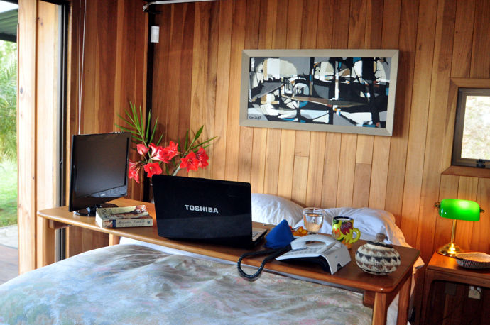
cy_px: 162
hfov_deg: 53.2
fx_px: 489
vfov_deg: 36.8
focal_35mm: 36
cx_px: 245
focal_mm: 24
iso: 1250
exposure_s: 1/200
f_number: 4.5
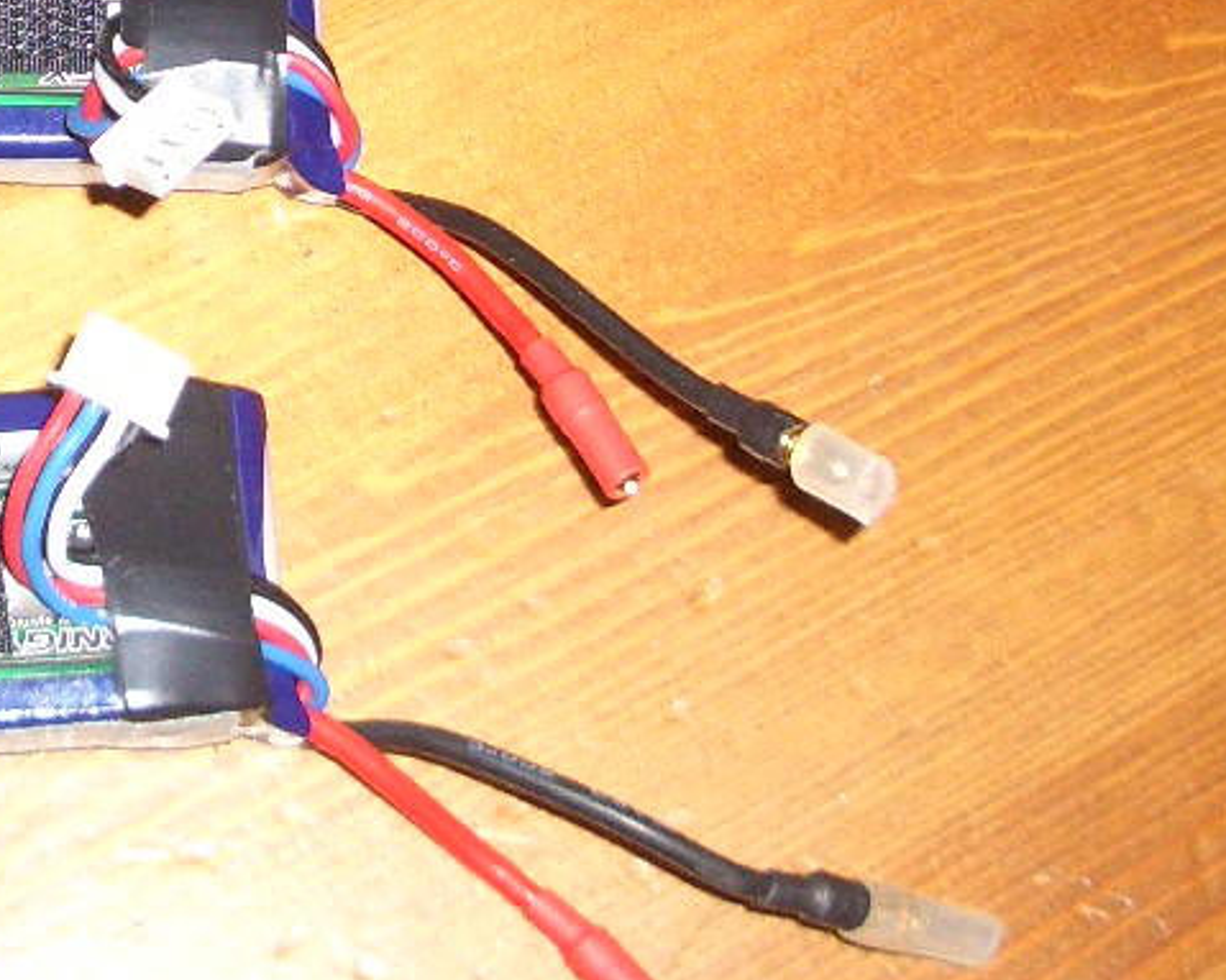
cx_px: 169
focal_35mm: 193
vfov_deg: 7.9
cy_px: -118
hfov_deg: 10.0
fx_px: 7002
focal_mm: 12.2
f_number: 3.9
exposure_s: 1/60
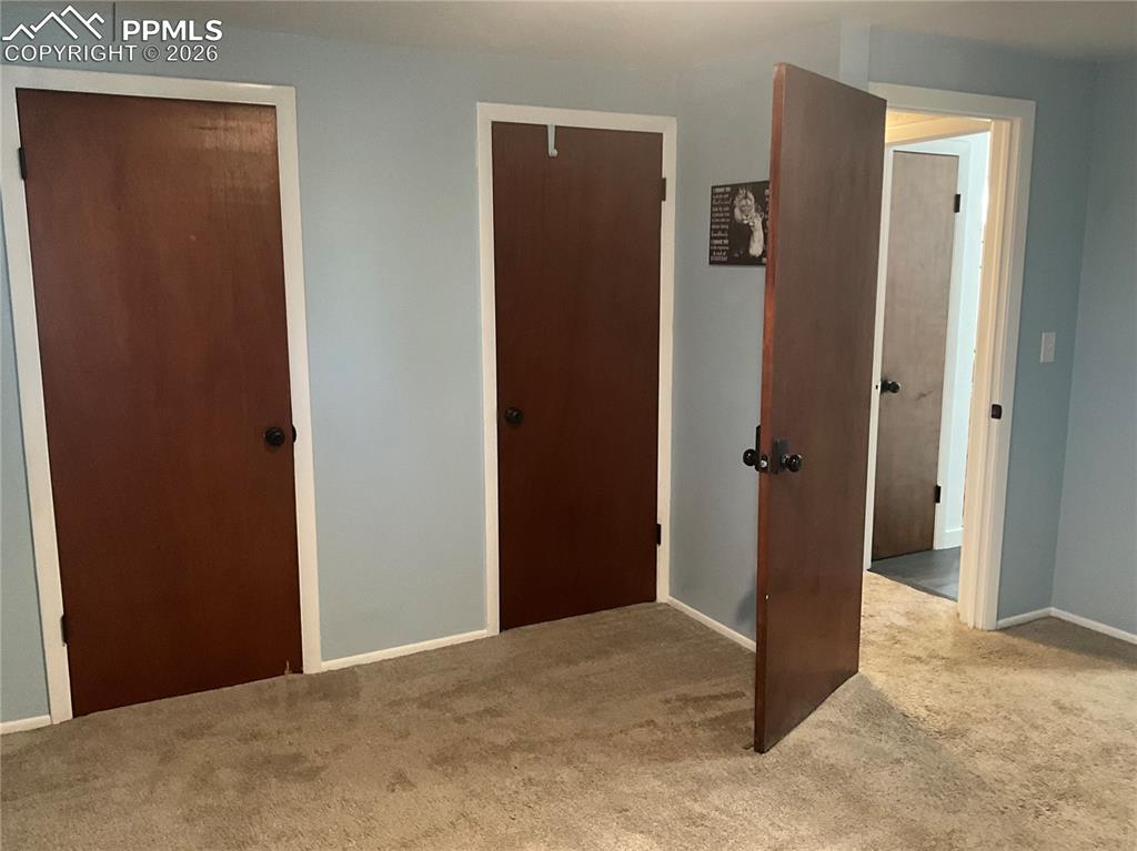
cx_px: 568
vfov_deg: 48.2
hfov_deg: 61.7
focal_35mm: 29
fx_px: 952
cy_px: 426
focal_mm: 3
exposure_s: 1/40
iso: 320
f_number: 1.8
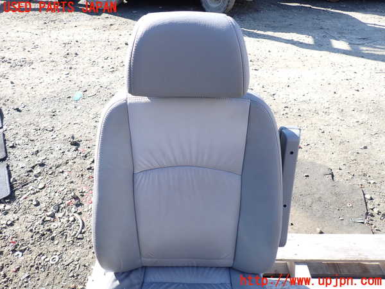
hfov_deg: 69.4
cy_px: 144
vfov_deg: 54.9
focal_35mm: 25
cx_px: 192
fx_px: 278
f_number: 2.8
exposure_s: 1/200
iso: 100
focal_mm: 4.5
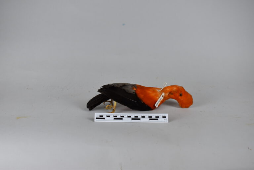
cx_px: 127
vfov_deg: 34.2
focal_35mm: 39
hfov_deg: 49.6
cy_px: 85
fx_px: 275
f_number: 5.6
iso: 400
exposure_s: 1/125
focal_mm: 26
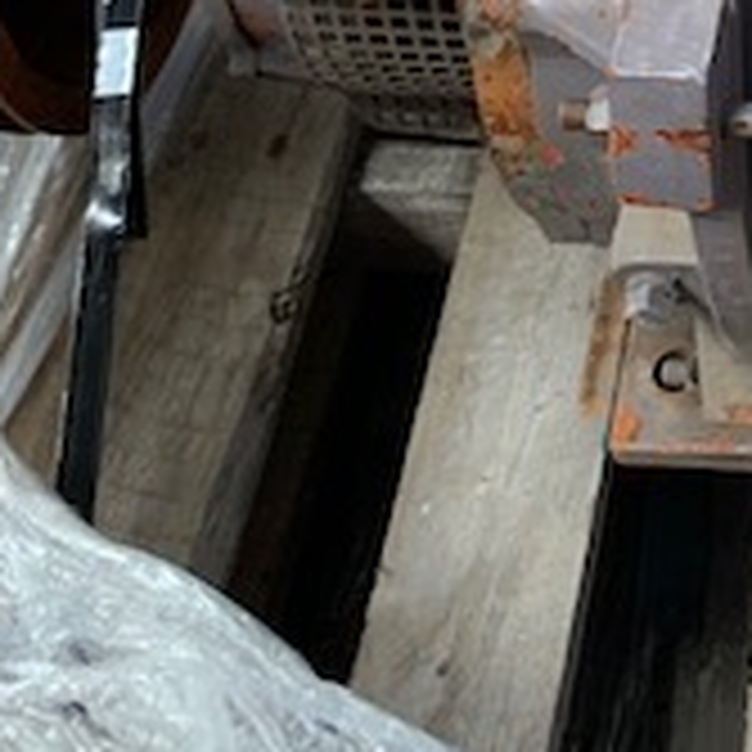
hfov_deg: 17.8
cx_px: 1094
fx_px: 2163
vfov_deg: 18.4
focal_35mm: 88
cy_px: -221
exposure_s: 1/75
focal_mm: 4.25
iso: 100
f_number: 1.8
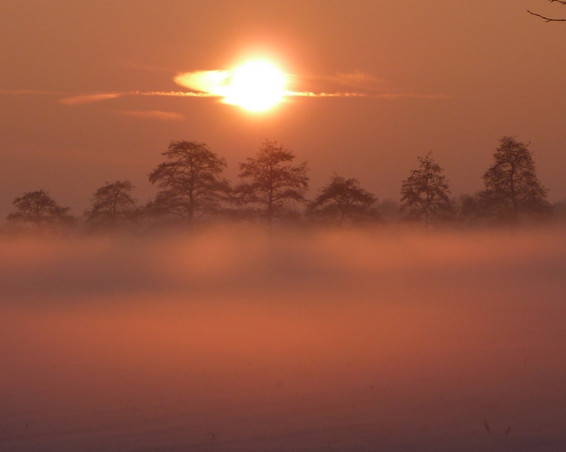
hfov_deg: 7.0
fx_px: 4621
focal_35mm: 276
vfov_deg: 5.6
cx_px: 185
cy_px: 194
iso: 80
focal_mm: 25.9
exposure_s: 1/400
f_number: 5.6
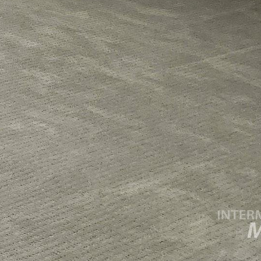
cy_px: -294
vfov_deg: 12.7
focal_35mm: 116
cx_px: -416
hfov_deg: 11.6
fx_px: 990
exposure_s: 1/120
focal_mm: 5.54
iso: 200
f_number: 1.8
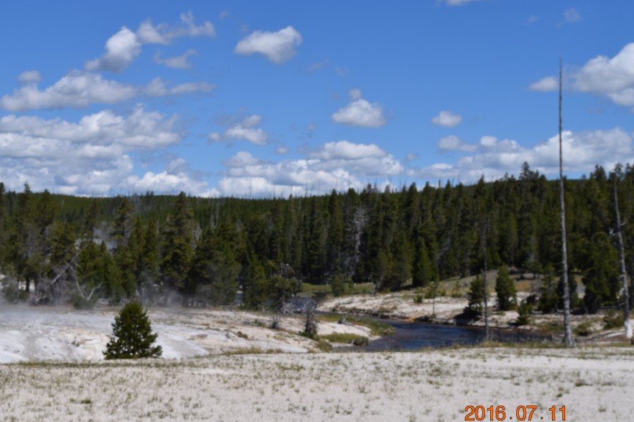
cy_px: 210
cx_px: 276
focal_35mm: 77
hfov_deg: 26.5
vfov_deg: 17.8
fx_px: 1348
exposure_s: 1/500
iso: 200
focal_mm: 45
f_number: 11
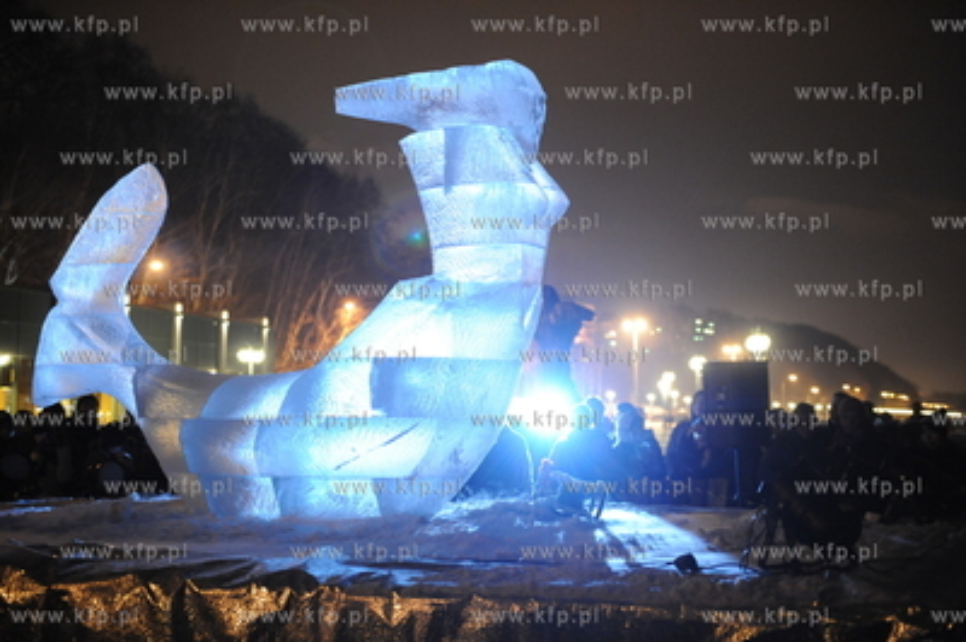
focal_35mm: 50
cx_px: 483
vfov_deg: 26.9
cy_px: 321
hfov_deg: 39.6
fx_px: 1341
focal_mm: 50
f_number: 2.8
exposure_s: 1/8
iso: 3200
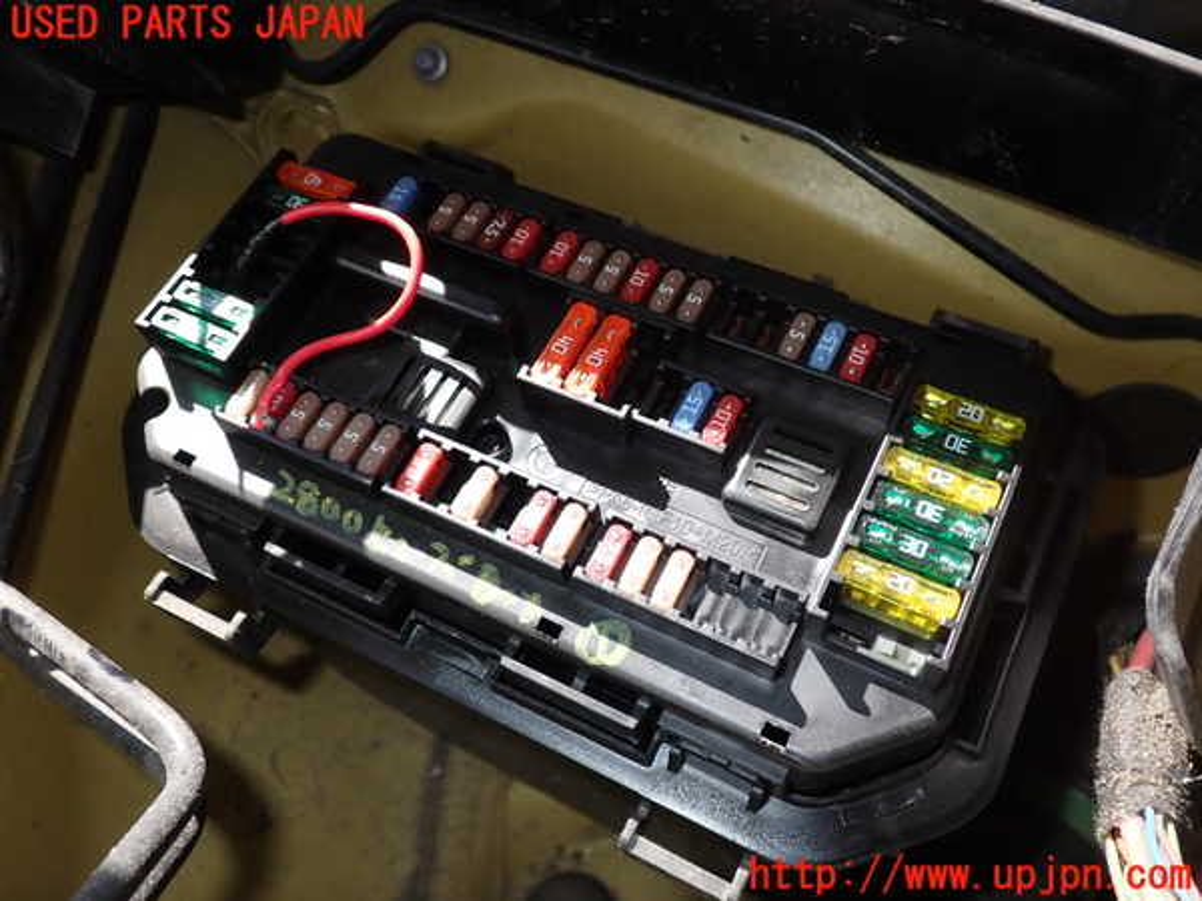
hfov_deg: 60.0
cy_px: 450
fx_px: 1042
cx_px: 601
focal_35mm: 30
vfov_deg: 46.8
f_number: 6.3
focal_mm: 5.4
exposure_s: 1/50
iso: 100
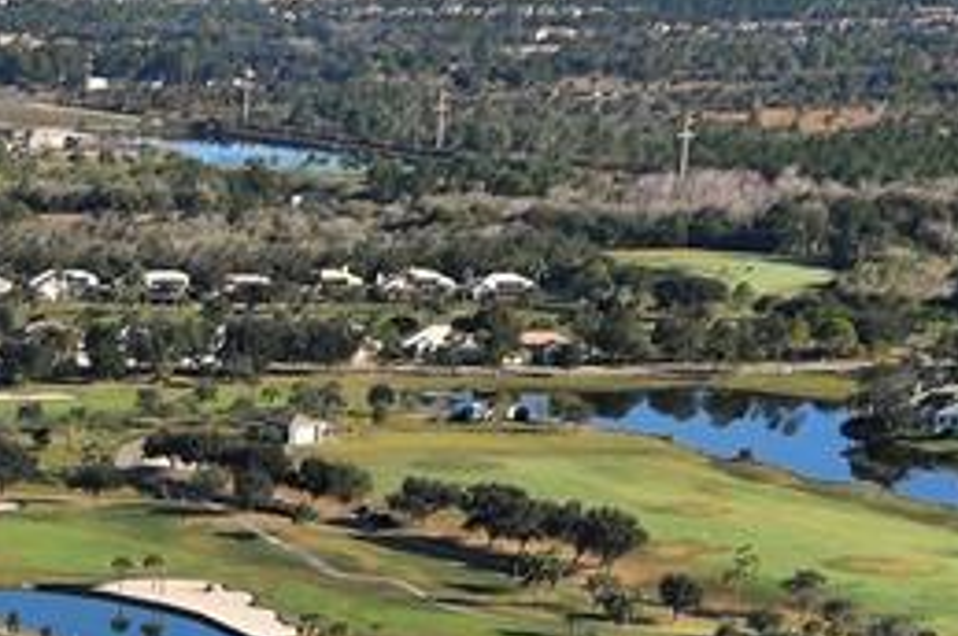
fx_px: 3774
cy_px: 1161
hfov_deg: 13.7
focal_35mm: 142
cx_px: -453
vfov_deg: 9.2
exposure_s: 1/320
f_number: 9
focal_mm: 24
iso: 200
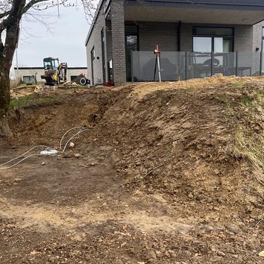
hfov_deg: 42.8
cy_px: 157
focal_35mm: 39
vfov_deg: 42.7
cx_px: 144
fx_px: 337
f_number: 1.6
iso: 50
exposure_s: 1/358
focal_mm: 5.1
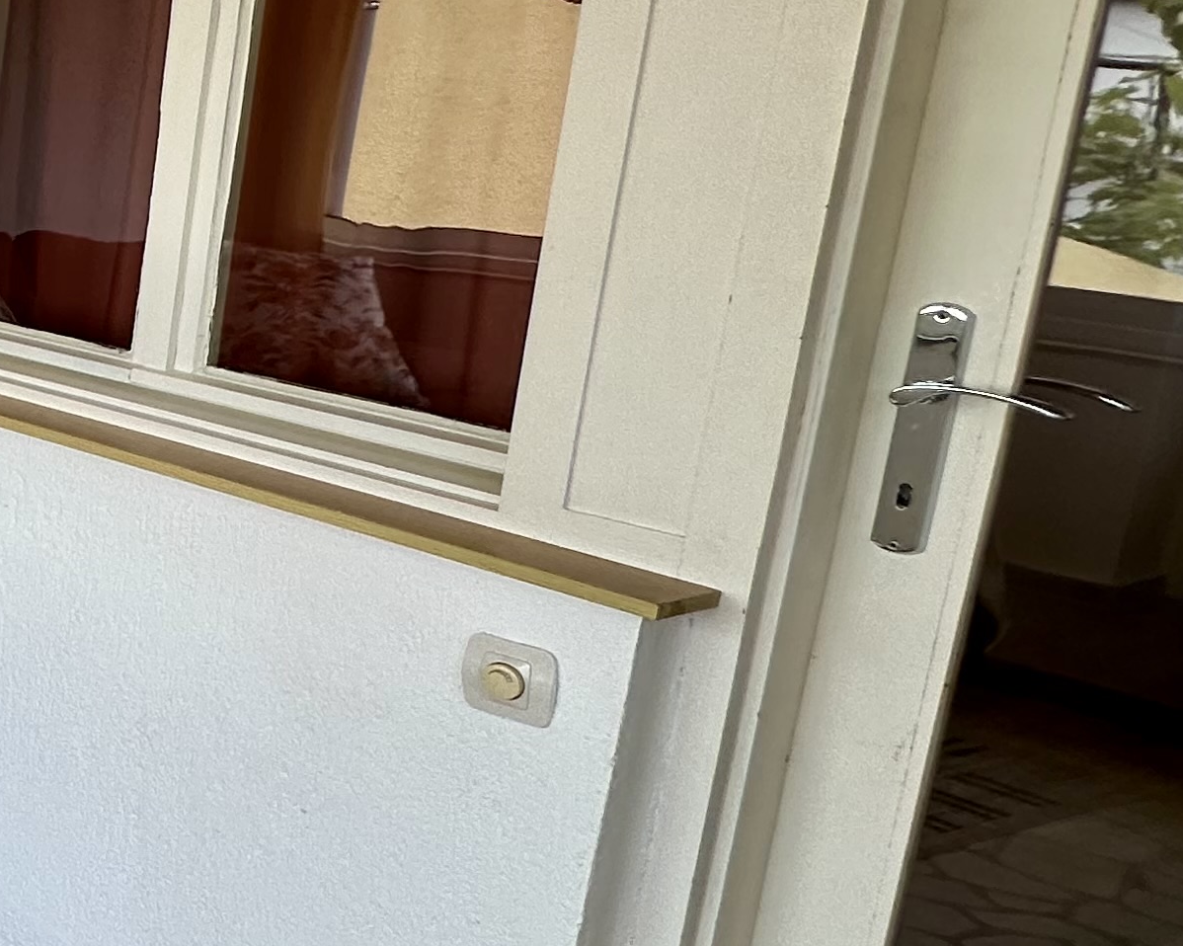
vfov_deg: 32.5
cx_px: -786
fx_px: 1610
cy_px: 314
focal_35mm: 46
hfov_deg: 24.7
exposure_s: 1/178
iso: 40
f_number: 2.2
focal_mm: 2.22
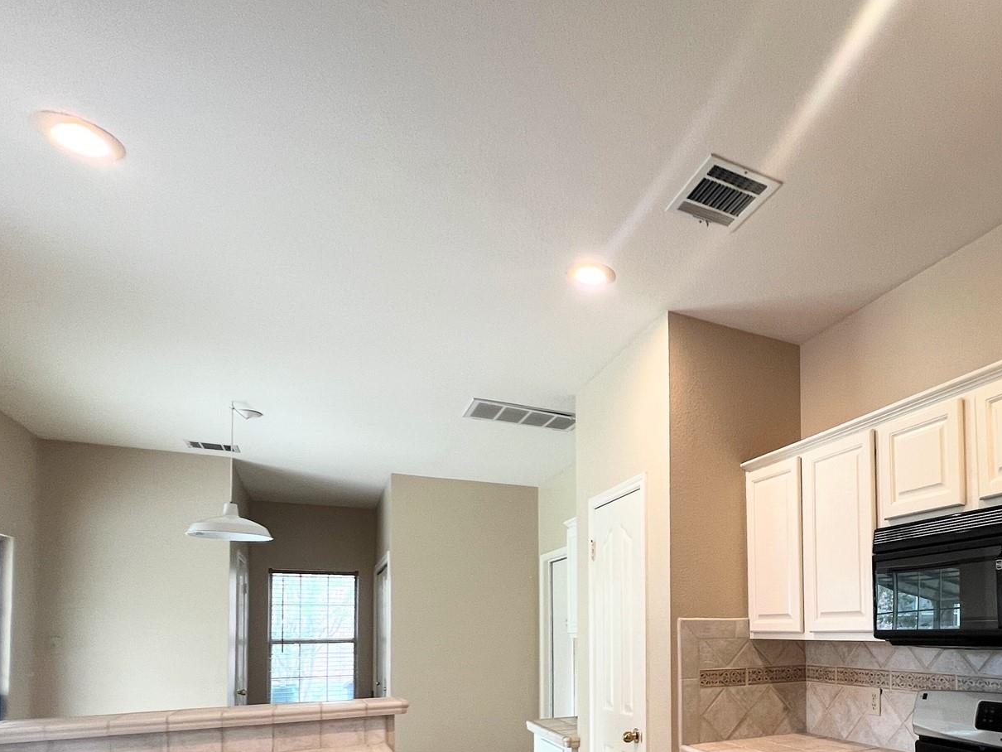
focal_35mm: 22
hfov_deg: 71.7
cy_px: 608
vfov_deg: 56.4
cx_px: 739
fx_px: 637
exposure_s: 1/60
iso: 160
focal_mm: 1.57
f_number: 1.8
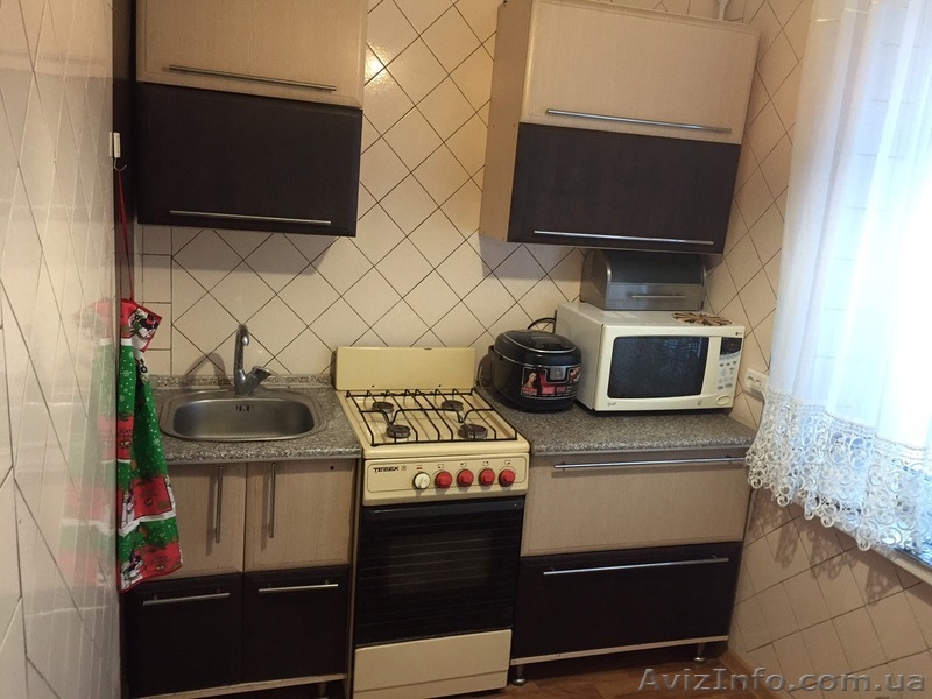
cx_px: 466
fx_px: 781
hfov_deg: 61.7
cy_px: 350
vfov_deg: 48.2
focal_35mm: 29
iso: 250
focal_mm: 4.15
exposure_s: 1/20
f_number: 2.2
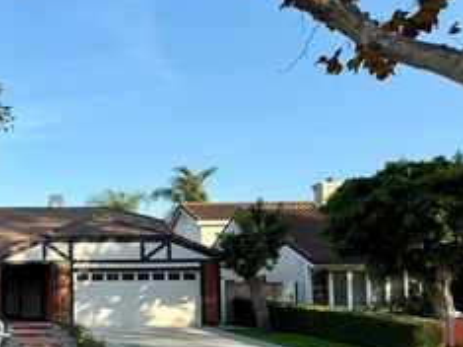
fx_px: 682
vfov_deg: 28.2
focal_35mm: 51
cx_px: 2
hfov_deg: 34.2
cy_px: 255
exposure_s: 1/1901
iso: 80
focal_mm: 6.76
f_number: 1.78
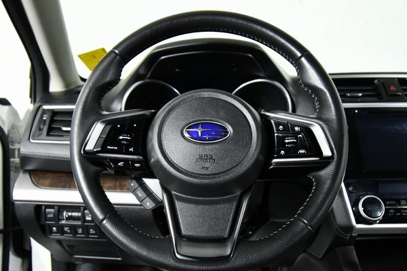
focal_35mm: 32
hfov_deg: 58.7
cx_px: 202
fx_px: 362
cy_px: 141
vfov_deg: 41.1
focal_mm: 20
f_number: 5.6
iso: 5600
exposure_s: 1/250
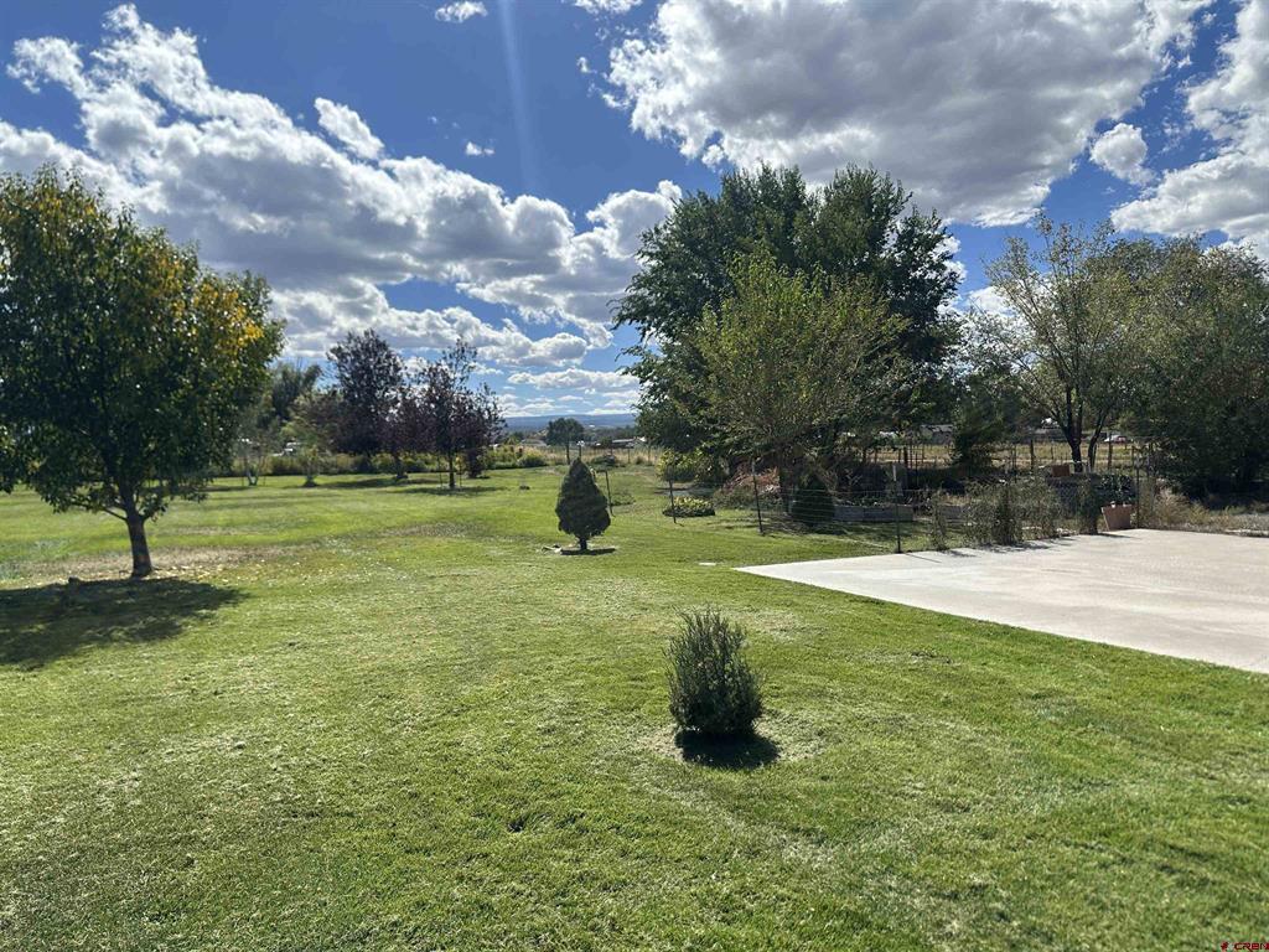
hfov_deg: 71.6
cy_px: 476
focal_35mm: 24
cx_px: 634
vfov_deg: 56.8
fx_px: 880
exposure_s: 1/7042
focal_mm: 6.86
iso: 80
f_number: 1.78
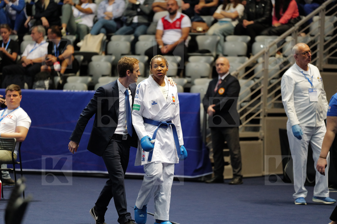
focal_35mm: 200
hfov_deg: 10.3
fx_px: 1869
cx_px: 168
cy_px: 112
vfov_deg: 6.8
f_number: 2.8
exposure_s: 1/1000
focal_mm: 200
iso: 6400
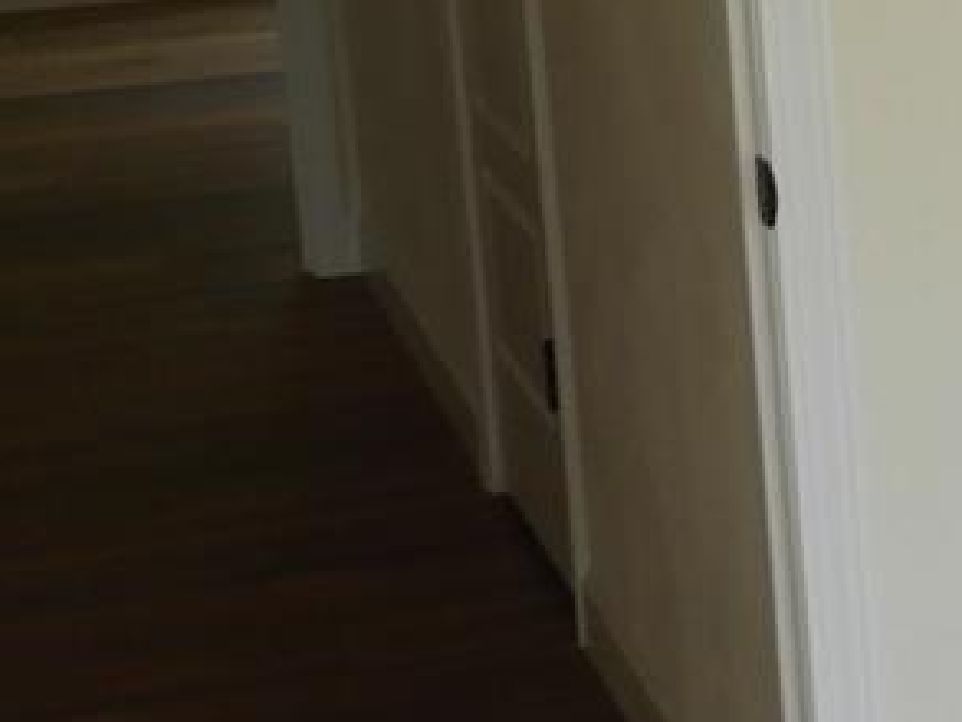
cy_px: 46
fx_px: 3642
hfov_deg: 12.6
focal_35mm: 131
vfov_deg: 11.2
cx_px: 2095
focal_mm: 4.3
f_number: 3.3
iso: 100
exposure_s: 1/80
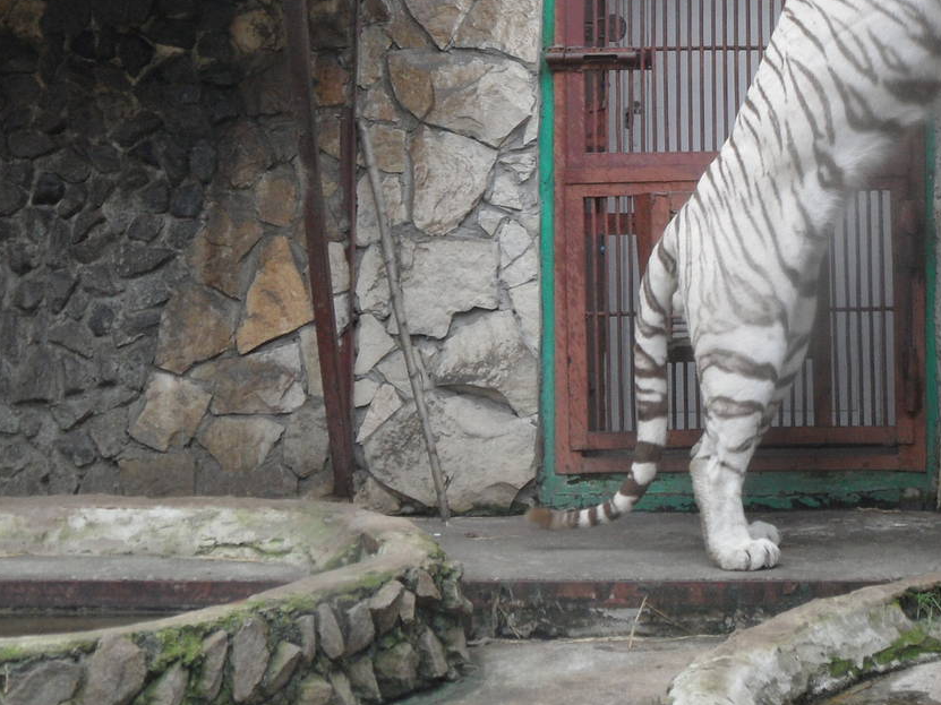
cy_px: 209
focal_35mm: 77
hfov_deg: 24.4
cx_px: 899
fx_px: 2093
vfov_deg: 19.0
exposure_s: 1/60
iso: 100
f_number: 3.6
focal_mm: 6.5
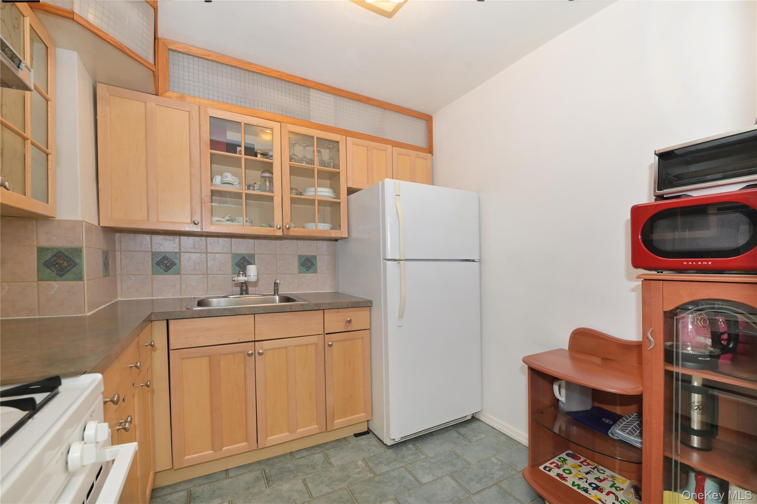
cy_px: 252
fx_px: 294
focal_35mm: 14
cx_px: 378
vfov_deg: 81.1
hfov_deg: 104.3
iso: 1250
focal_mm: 14
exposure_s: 1/125
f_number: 7.1
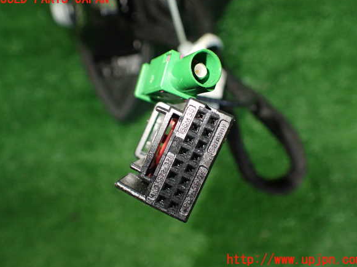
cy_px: 130
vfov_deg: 45.4
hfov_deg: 58.4
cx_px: 181
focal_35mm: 31
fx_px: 320
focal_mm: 5.4
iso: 800
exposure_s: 1/80
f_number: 2.3
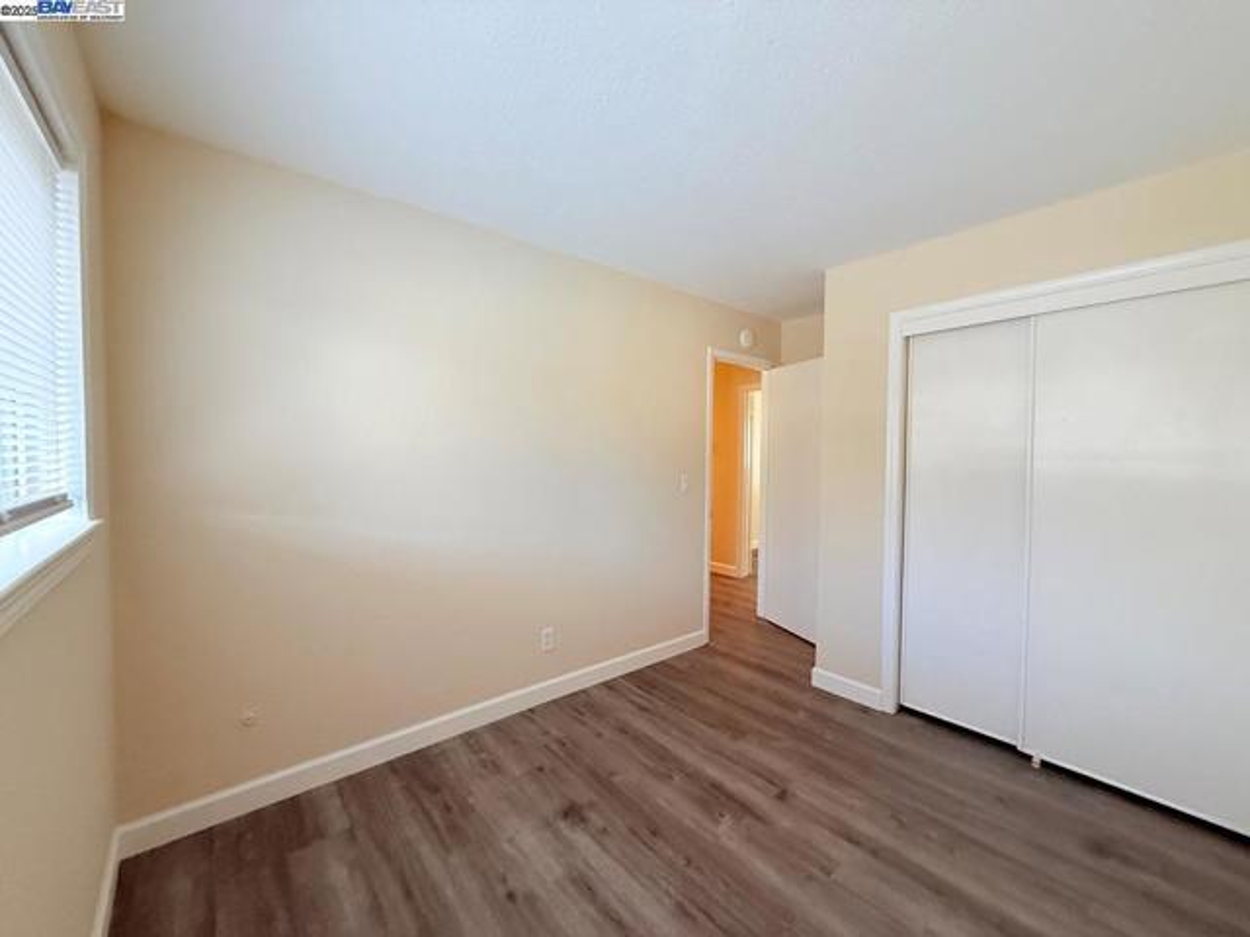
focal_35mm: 14
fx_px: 506
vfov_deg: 85.7
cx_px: 625
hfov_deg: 102.1
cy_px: 468
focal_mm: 2.22
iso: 400
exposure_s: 1/76
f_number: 2.2
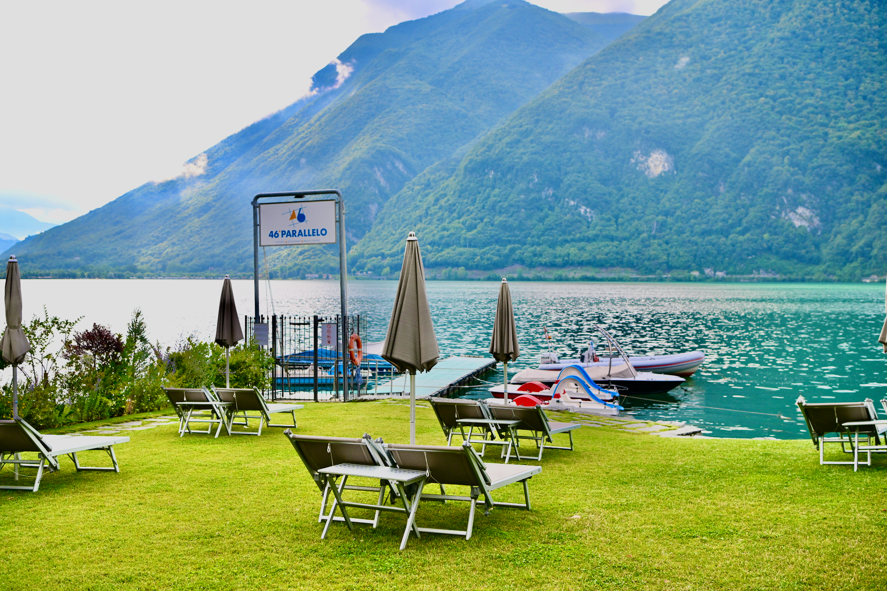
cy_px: 296
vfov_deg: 33.4
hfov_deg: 48.5
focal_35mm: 40
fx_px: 985
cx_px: 444
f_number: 4.5
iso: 450
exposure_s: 1/1250
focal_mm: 40
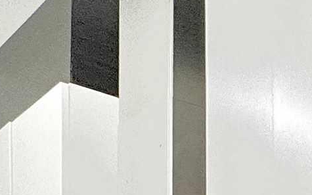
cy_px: 466
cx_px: 726
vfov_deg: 11.4
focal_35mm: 96
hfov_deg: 14.7
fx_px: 816
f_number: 2.2
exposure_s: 1/120
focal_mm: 2.22
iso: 125
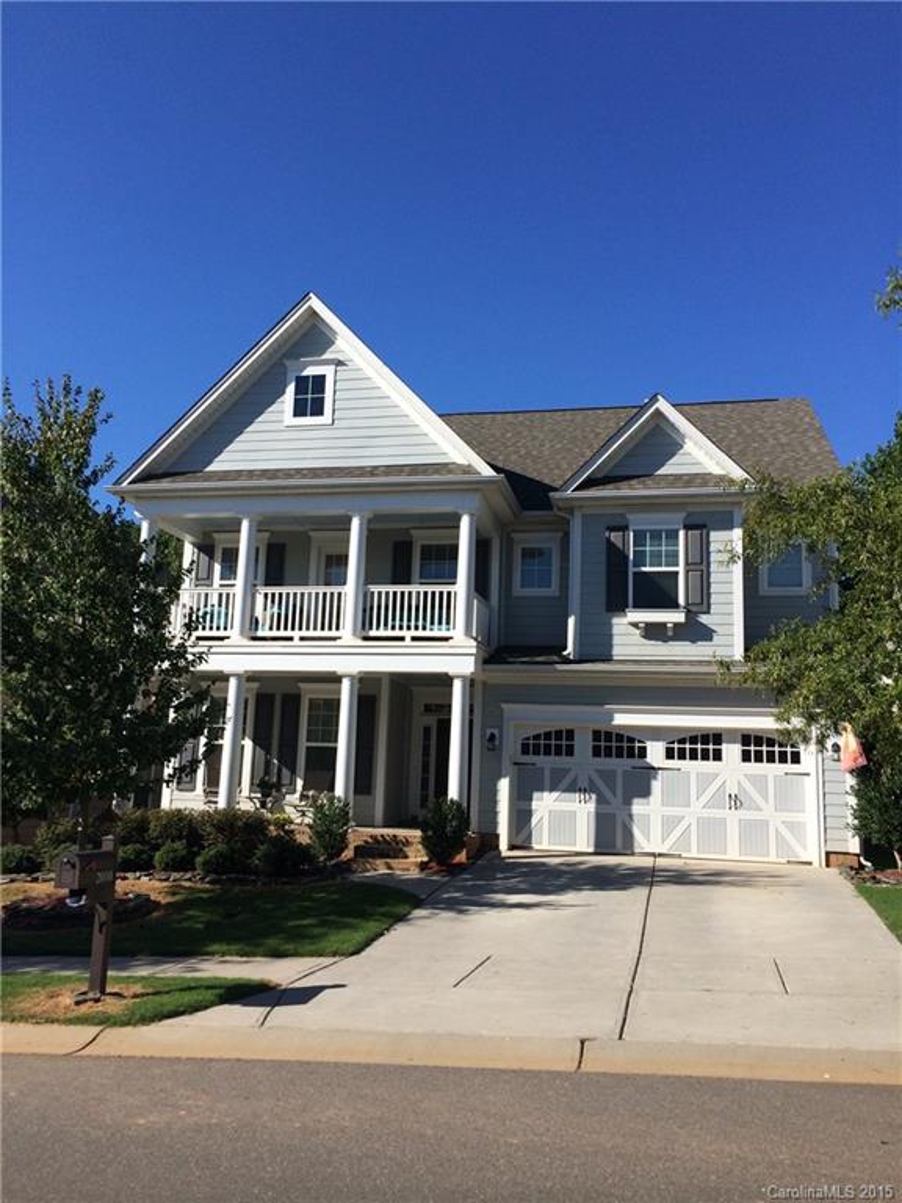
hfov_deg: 46.8
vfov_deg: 60.0
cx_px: 451
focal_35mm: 30
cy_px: 602
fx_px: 1042
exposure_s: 1/2415
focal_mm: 4.12
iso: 32
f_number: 2.2
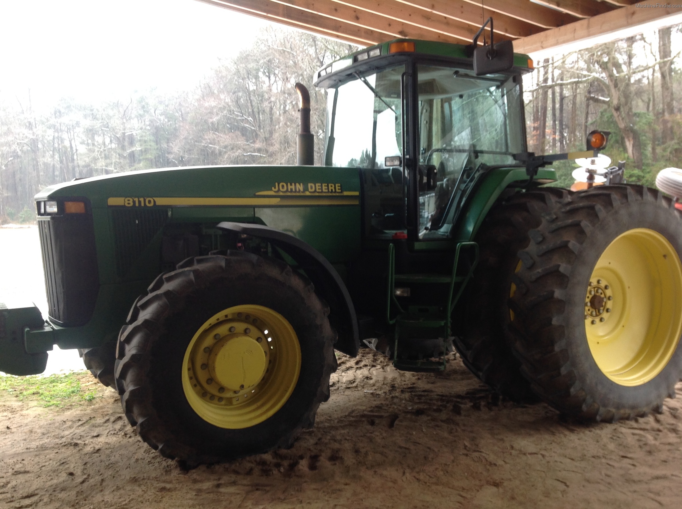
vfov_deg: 40.6
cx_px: 341
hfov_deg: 52.7
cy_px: 254
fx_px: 689
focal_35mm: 35
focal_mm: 4.28
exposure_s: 1/30
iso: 64
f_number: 2.4
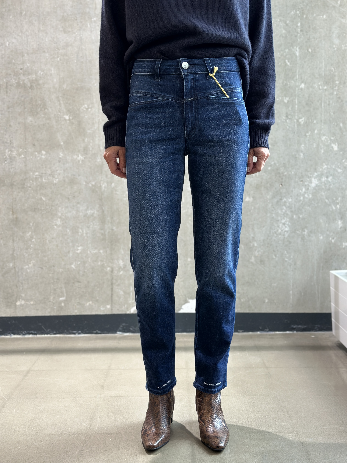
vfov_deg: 39.7
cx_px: 174
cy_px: 232
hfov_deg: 30.3
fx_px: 642
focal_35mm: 48
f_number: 1.78
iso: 125
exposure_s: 1/50
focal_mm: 6.86
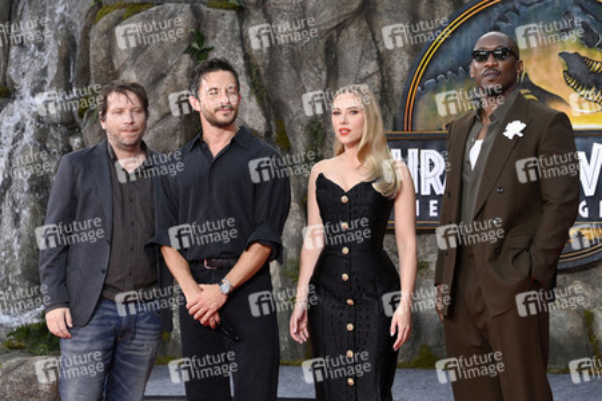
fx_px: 2506
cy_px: 200
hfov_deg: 13.7
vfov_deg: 9.1
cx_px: 301
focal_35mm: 150
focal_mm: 150
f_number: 8
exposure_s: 1/200
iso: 640
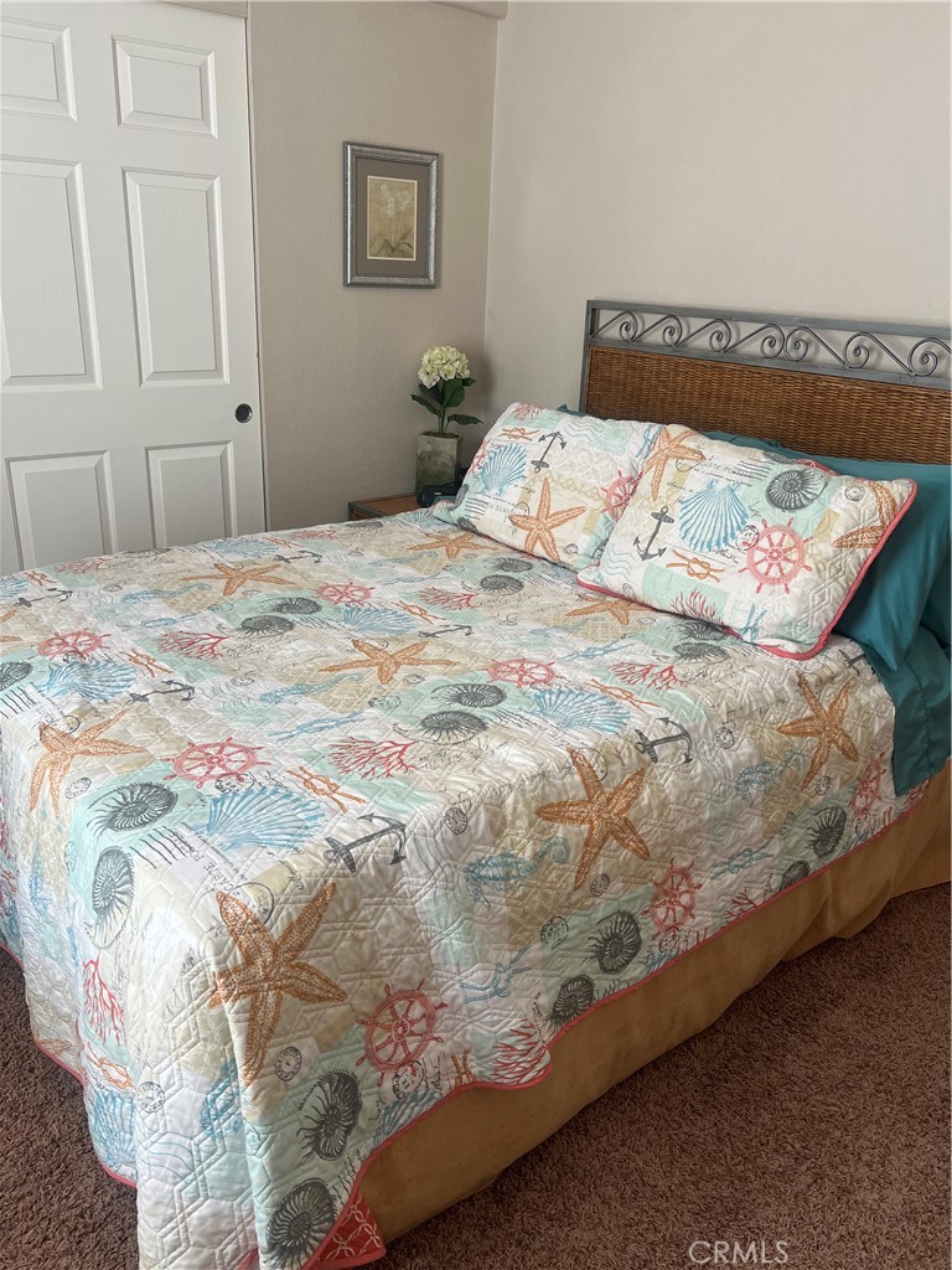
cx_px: 476
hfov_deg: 53.1
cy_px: 635
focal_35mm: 26
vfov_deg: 67.3
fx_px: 953
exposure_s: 1/121
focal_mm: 5.7
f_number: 1.5
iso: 100
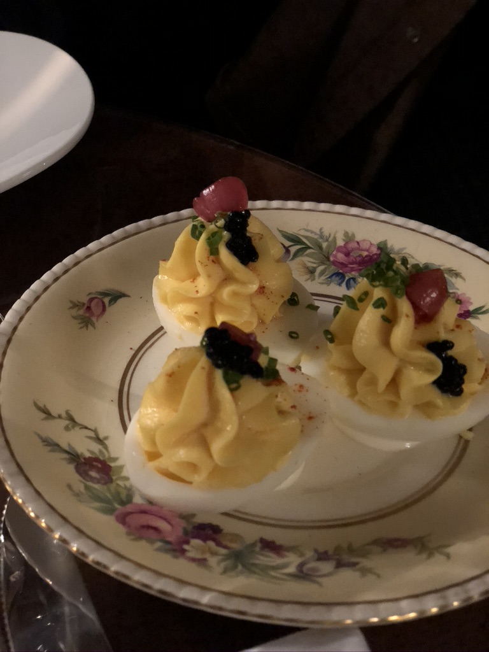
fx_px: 979
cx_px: 244
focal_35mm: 52
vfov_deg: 36.8
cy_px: 326
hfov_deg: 28.0
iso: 250
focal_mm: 6
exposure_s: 1/8
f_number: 2.4
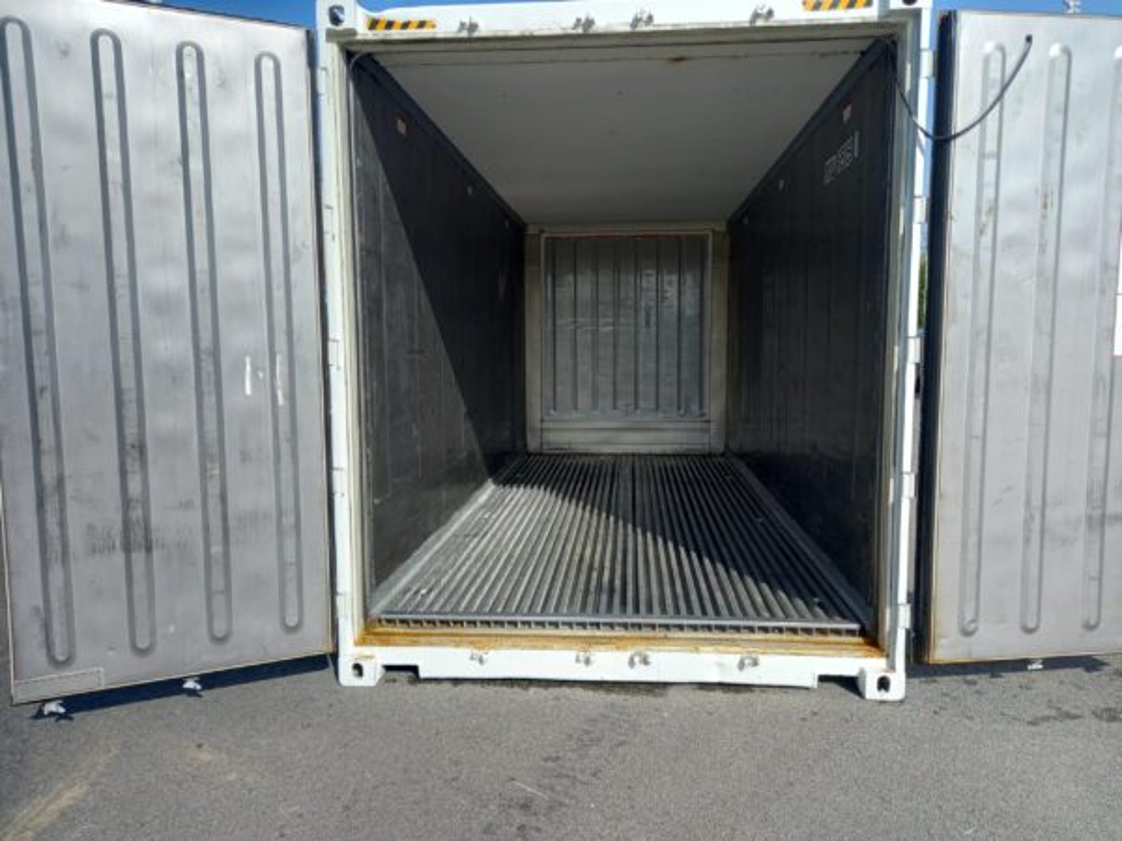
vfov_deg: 54.9
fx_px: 810
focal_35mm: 25
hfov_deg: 69.4
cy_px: 420
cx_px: 561
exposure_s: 1/505
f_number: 2
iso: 25
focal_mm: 4.6
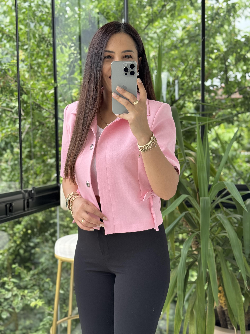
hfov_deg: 30.3
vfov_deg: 39.7
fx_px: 462
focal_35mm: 48
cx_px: 125
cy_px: 167
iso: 64
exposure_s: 1/287
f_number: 1.78
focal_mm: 6.76
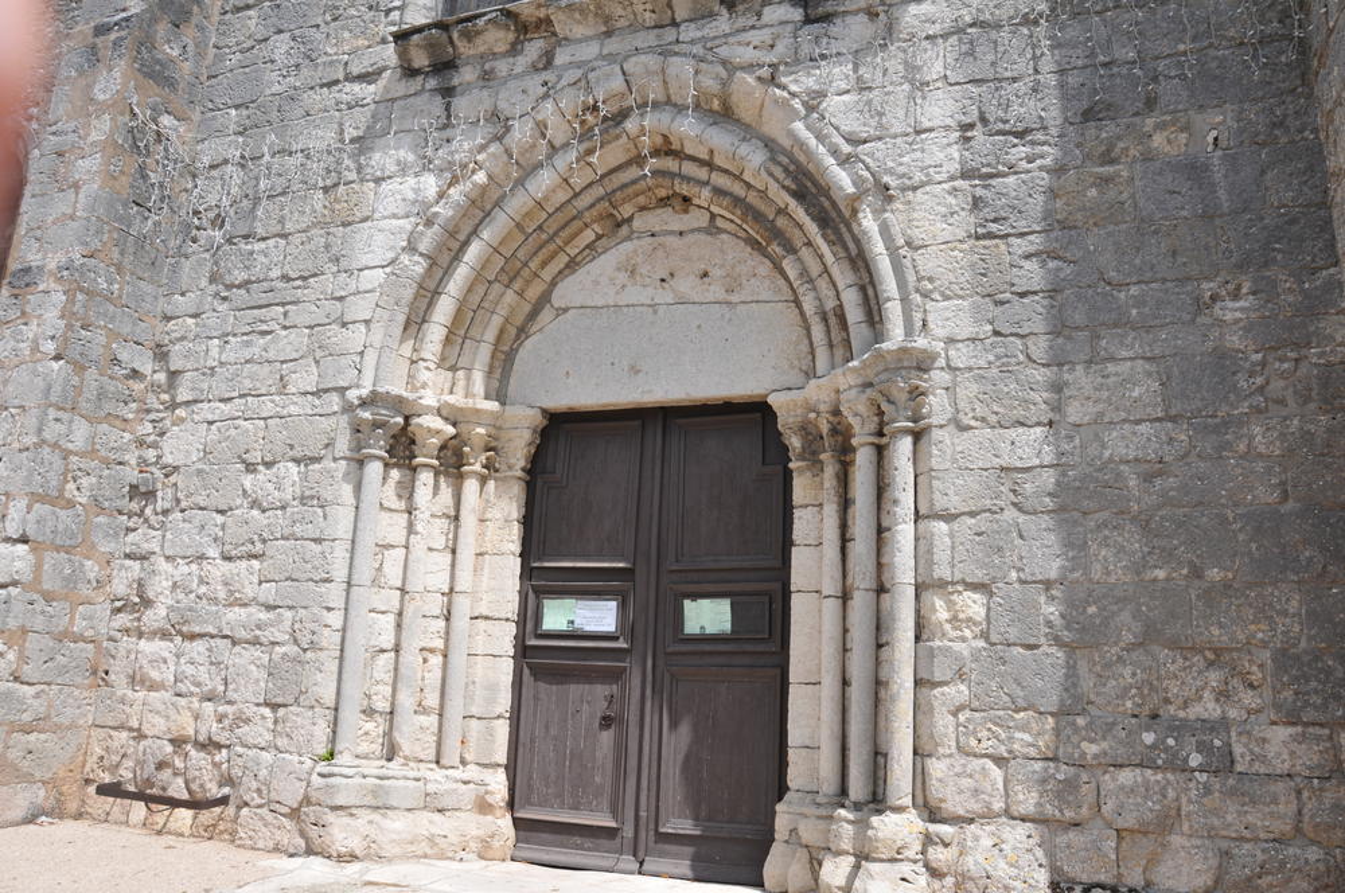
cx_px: 672
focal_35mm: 27
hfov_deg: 67.4
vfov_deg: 47.8
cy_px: 446
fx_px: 1007
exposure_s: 1/320
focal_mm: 18
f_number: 9
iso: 200
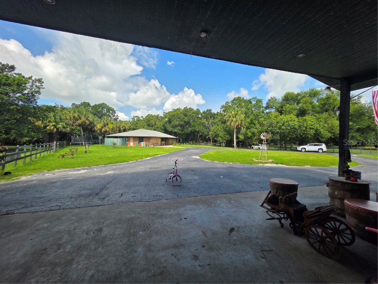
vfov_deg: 89.9
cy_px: 142
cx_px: 189
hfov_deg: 106.2
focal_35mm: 13
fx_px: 142
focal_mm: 2.2
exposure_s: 1/2000
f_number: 1.9
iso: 64
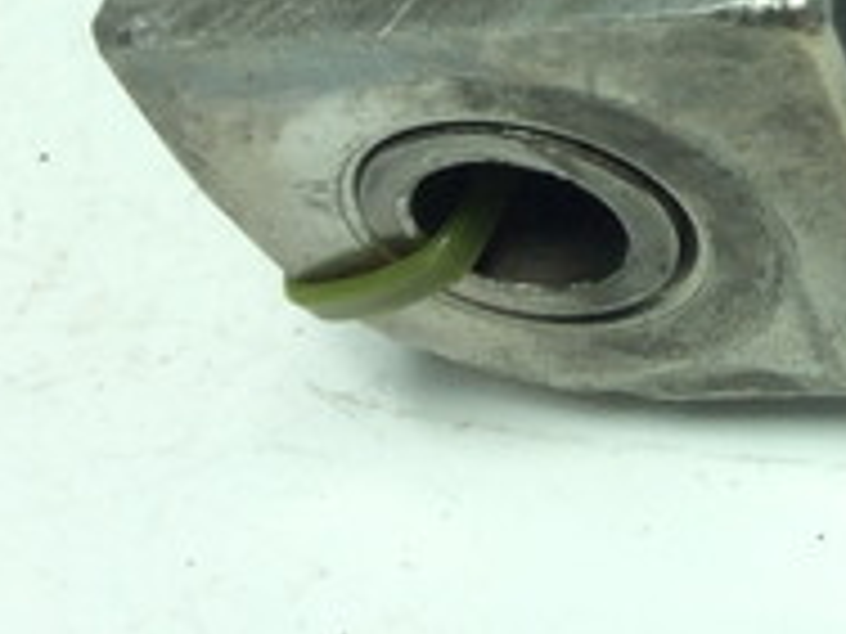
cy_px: -369
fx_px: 2493
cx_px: 1310
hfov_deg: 17.2
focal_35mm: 102
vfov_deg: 13.5
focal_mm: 3.3
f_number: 2.4
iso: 32
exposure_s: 1/329
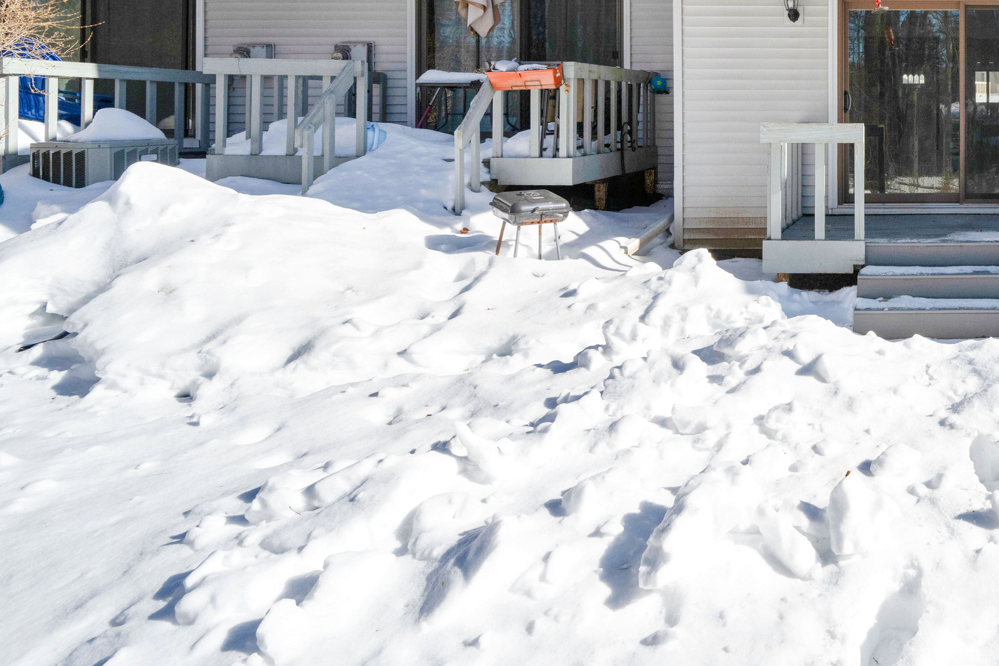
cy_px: 104
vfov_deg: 44.8
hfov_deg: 54.9
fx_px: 749
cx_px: 961
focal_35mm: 27
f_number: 9
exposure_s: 1/1600
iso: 640
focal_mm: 14
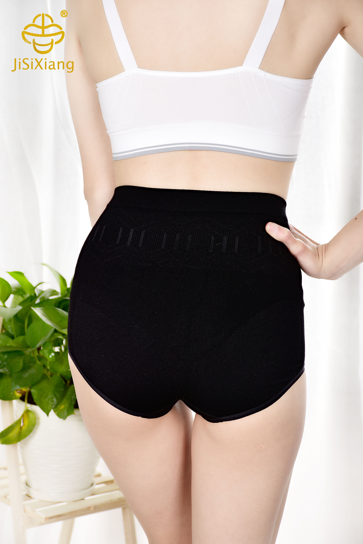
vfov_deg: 17.1
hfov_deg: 11.4
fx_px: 1815
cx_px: 182
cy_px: 272
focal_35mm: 120
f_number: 7.1
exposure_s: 1/160
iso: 100
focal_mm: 80
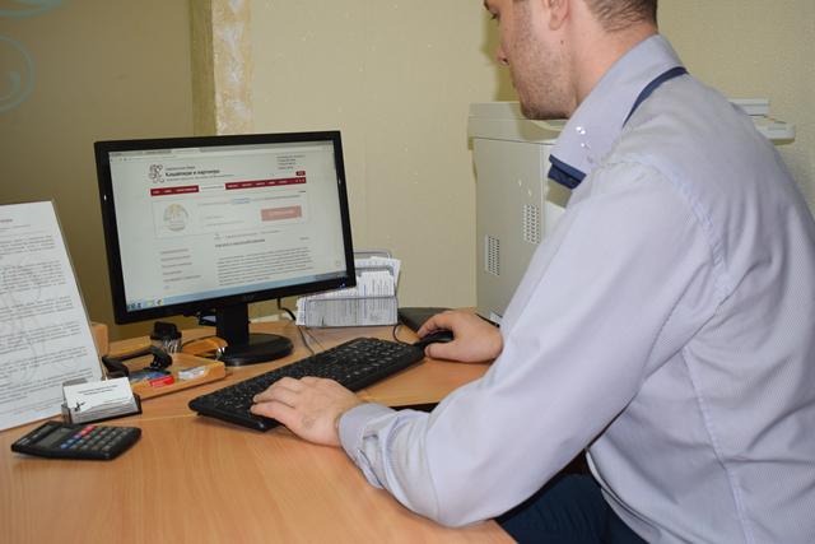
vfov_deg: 29.0
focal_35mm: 46
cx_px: 408
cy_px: 272
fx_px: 1053
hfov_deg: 42.3
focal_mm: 31
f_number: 5
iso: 800
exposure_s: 1/100
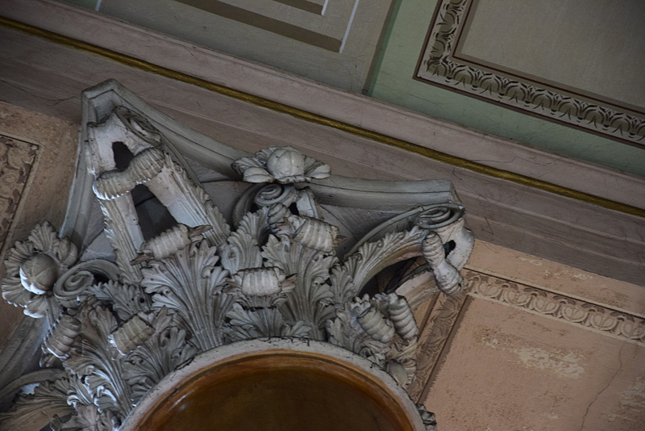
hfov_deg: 13.0
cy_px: 216
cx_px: 322
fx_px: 2823
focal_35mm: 158
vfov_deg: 8.7
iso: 1600
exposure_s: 1/6
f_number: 5.6
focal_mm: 105
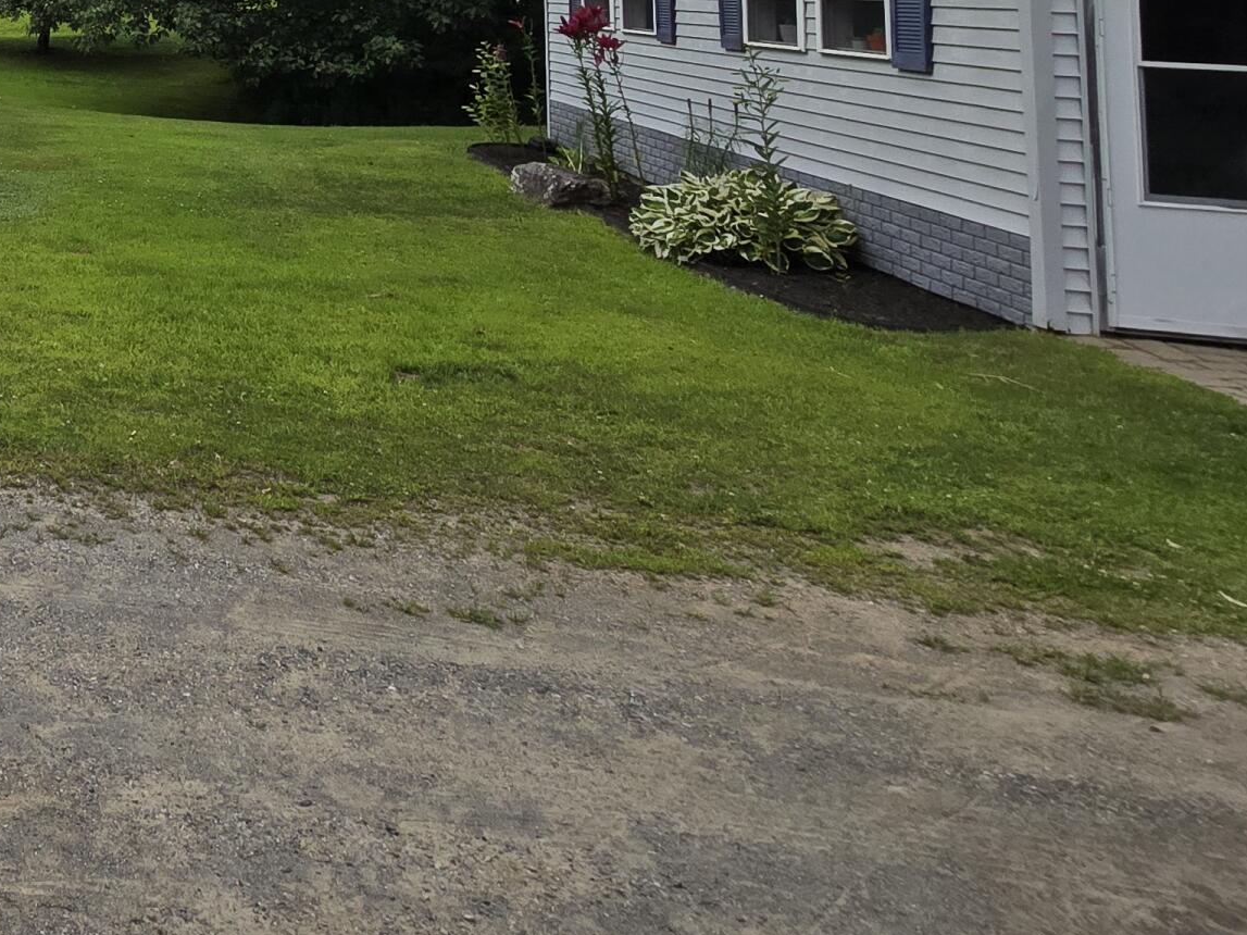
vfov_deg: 34.7
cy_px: -142
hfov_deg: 38.8
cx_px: -263
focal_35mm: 34
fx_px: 1225
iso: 50
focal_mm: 2.2
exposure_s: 1/1930
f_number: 2.2
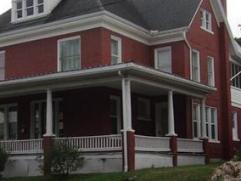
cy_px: 102
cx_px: 87
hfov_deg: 26.2
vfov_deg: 19.9
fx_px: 515
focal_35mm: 74
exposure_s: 1/100
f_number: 3.7
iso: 80
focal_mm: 7.6
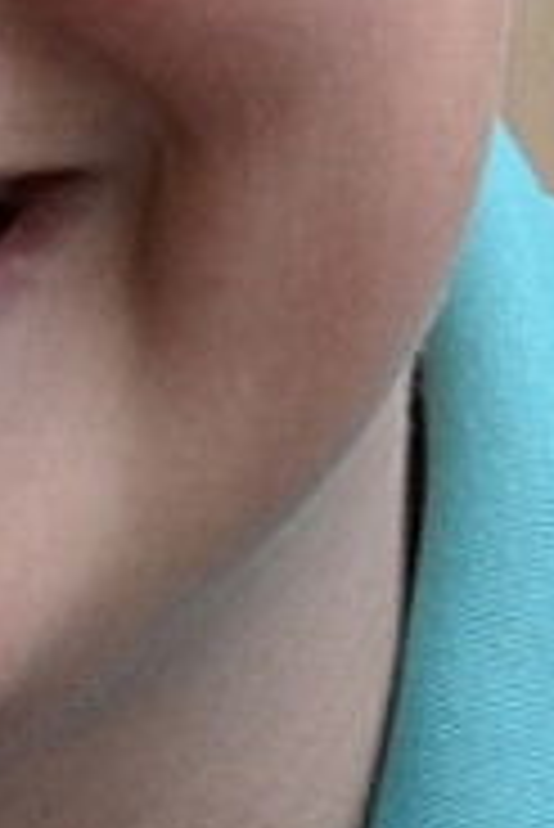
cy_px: -230
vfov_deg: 11.7
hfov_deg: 7.9
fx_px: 3940
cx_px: -324
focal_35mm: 171
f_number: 5.6
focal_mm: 28
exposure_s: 1/125
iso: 200
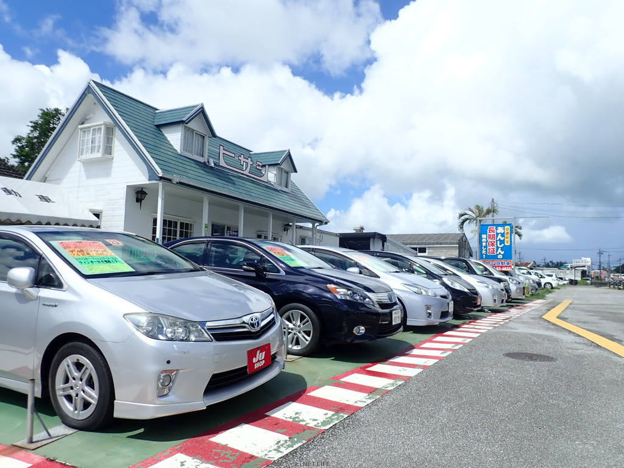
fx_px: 451
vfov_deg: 54.9
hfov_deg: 69.4
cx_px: 312
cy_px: 234
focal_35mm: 25
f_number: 8
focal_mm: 4.5
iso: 100
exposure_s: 1/200
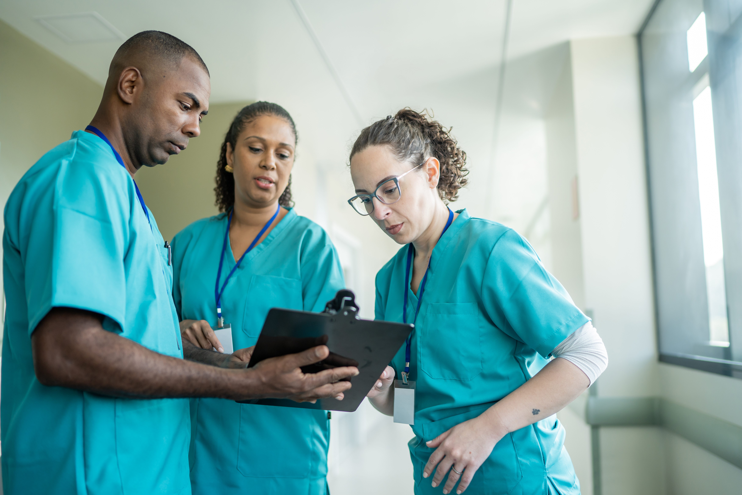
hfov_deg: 54.4
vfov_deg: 37.9
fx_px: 721
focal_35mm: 35
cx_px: 371
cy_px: 248
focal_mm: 35
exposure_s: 1/250
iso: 250
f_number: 1.6
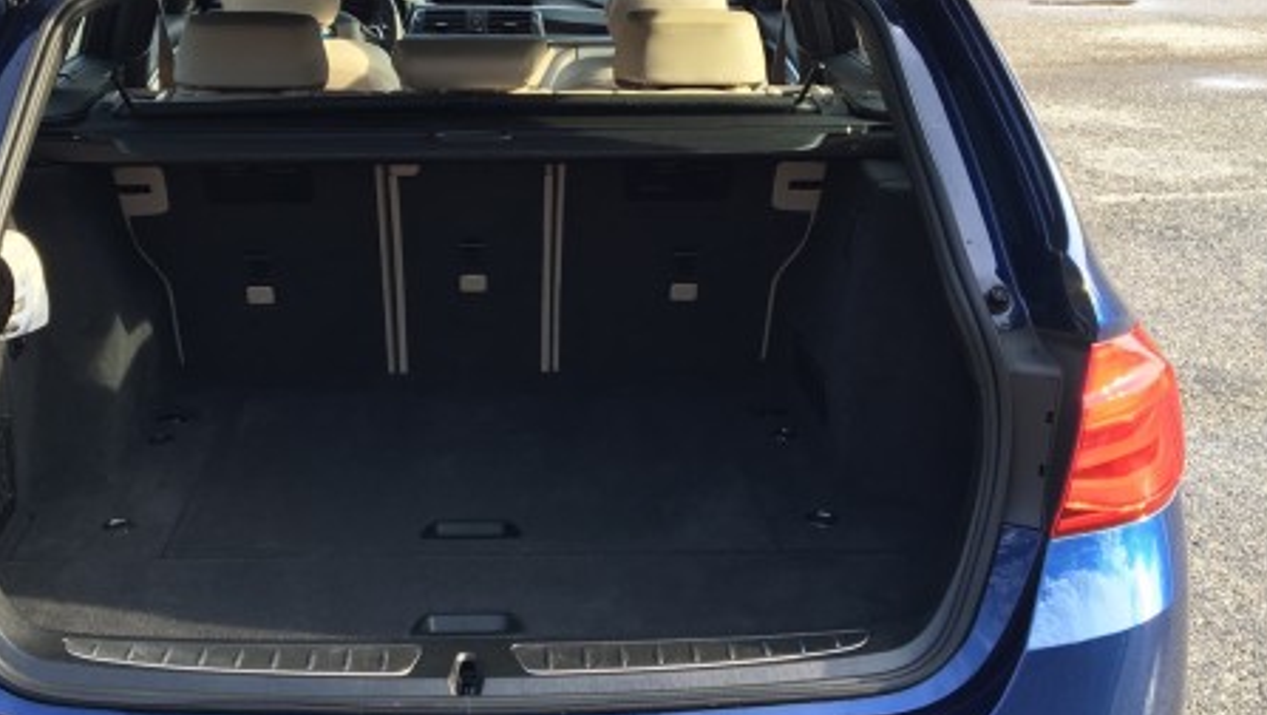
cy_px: 248
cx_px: 513
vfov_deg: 22.6
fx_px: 1782
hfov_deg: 39.0
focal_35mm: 53
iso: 25
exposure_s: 1/120
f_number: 2.2
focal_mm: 4.15
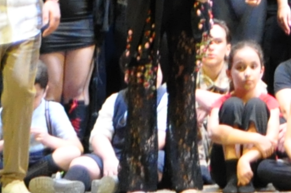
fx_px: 1719
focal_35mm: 213
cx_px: 528
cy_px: -505
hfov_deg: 9.2
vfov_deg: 5.7
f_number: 3.5
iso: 1600
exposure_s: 1/30
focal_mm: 18
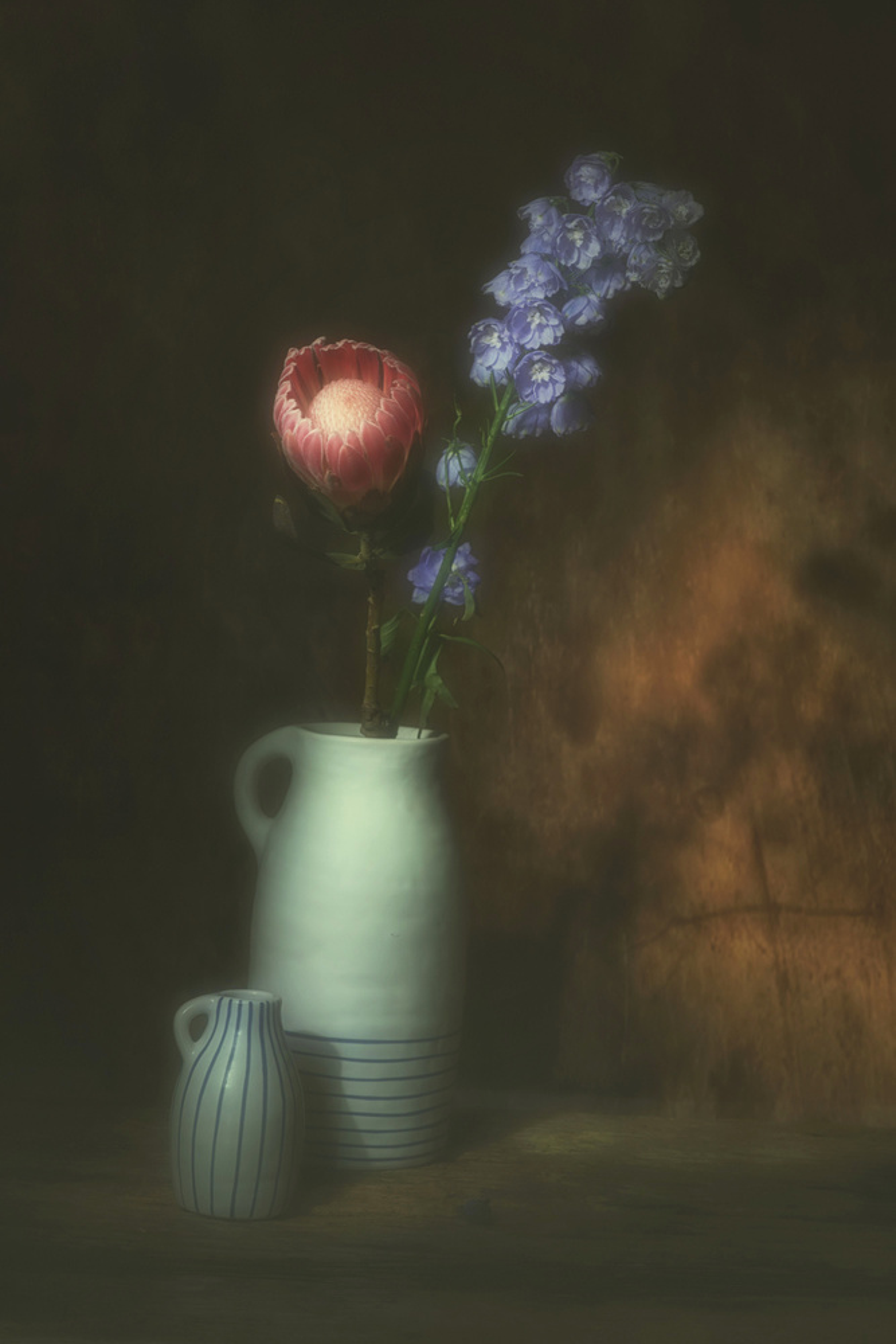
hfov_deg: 19.5
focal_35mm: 70
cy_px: 672
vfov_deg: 28.8
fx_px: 2612
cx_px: 448
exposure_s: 15
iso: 50
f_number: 10
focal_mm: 70
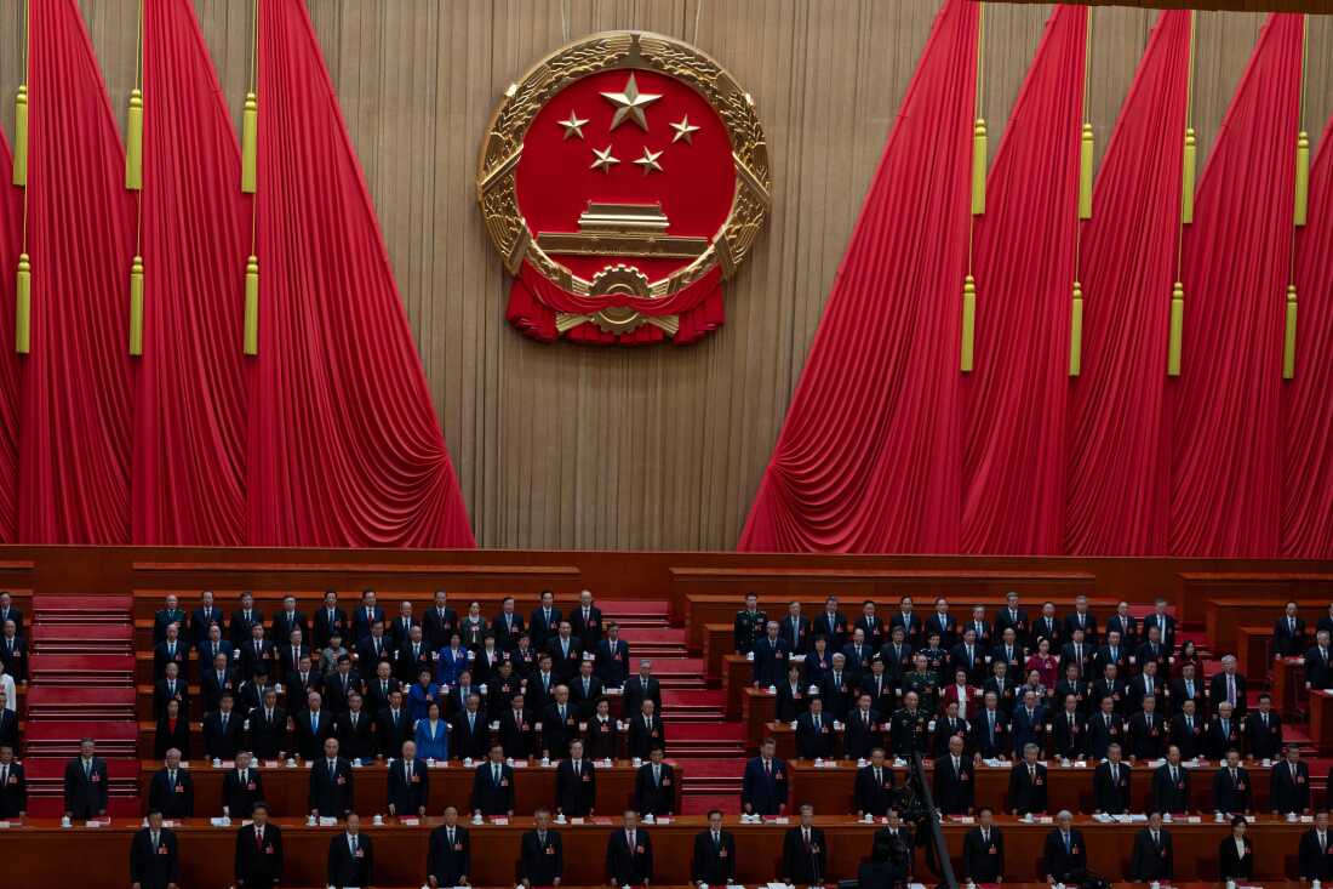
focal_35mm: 84
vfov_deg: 16.3
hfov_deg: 24.2
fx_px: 3110
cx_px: 666
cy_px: 444
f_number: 2.8
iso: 1000
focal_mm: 84
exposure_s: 1/320
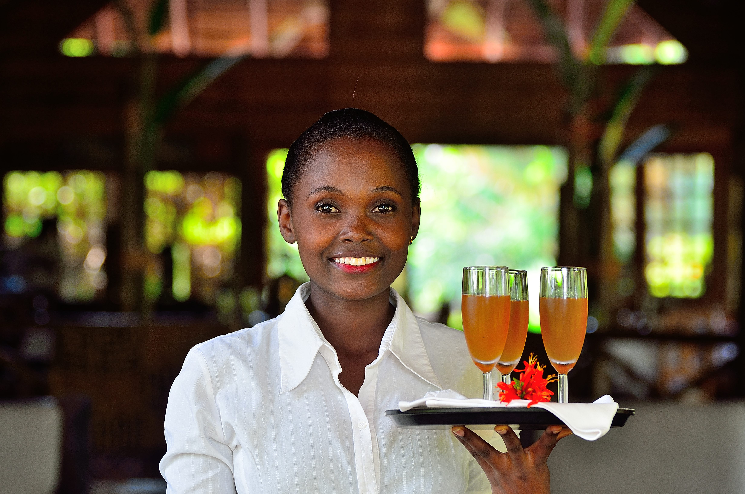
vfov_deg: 8.9
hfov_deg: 13.4
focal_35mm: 153
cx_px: 372
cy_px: 247
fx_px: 3160
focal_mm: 102
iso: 100
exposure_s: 1/25
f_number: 4.5
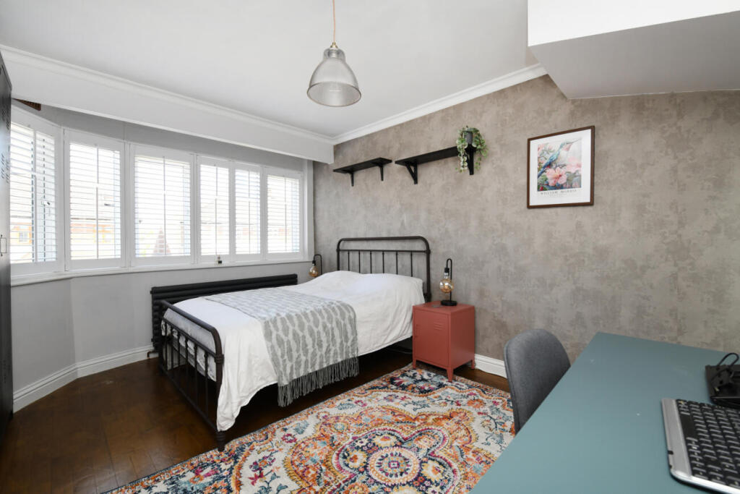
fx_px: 308
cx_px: 370
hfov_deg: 100.4
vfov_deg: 77.3
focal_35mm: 15
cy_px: 247
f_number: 10
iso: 640
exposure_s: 1/60
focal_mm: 15
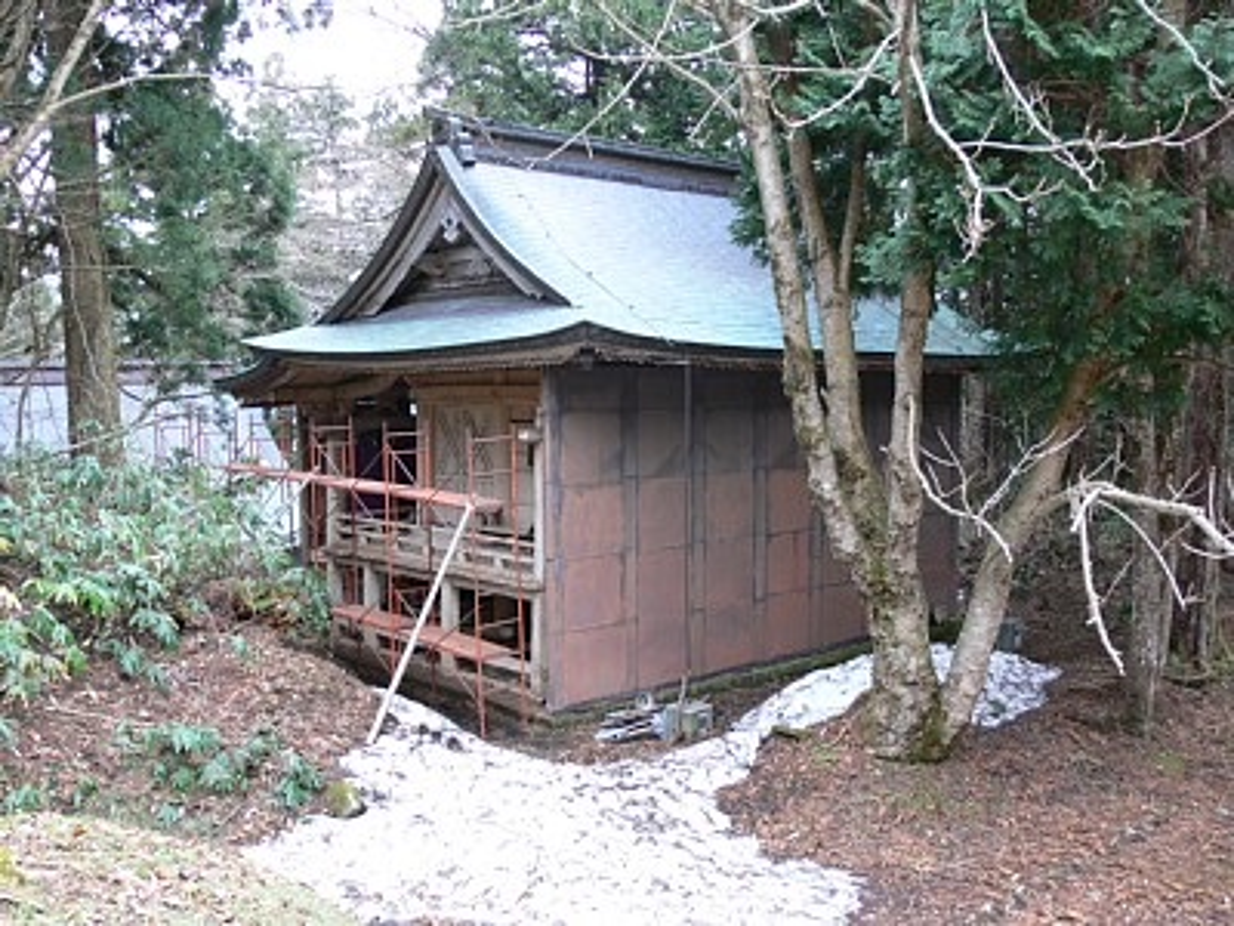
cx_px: 617
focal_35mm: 35
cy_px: 463
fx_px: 1248
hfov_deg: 52.6
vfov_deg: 40.7
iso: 80
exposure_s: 1/30
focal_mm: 7.4
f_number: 2.8
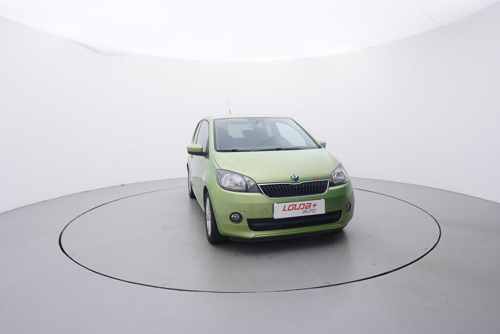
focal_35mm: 22
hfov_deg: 77.3
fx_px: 313
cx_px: 250
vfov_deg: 56.2
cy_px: 167
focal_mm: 15
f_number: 5
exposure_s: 1/80
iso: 200
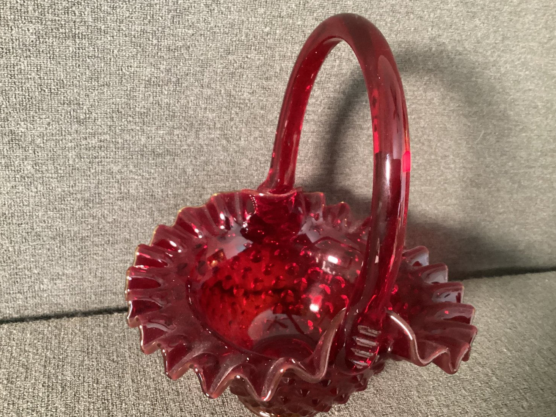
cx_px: 284
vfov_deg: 44.2
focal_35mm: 32
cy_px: 212
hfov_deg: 56.8
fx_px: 514
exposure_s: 1/30
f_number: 2.4
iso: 640
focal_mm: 3.3
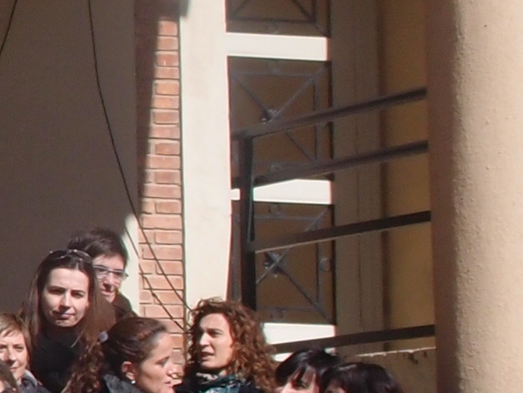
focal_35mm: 220
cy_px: 164
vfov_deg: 6.8
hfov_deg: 7.9
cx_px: -968
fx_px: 3325
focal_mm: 8.16
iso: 100
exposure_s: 1/1000
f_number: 4.5
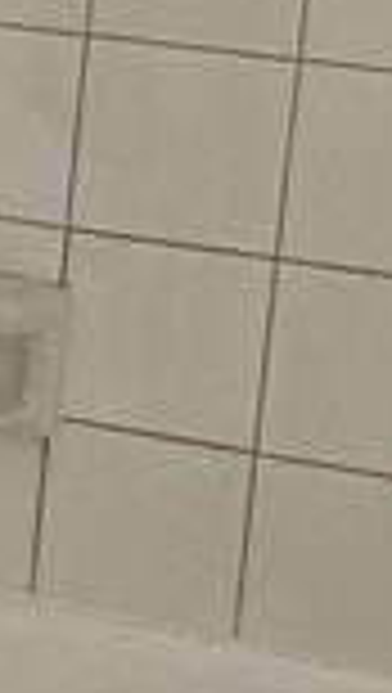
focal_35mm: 174
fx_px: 3205
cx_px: -843
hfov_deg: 6.3
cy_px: 76
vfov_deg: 12.3
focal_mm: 6.76
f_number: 1.78
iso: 100
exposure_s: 1/1337
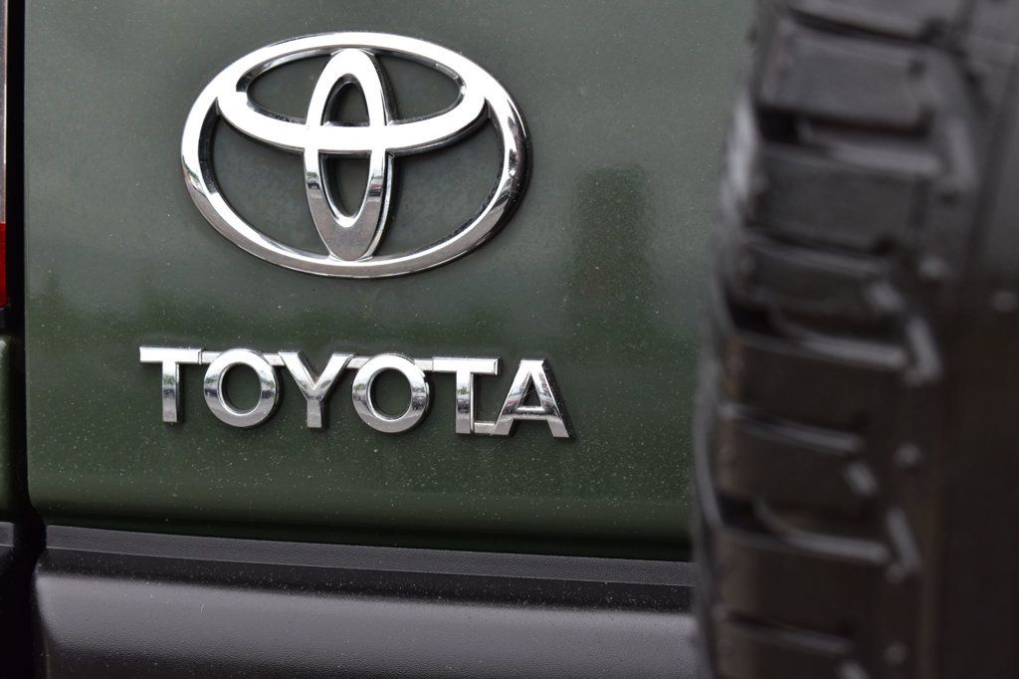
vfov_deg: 16.5
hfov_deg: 24.6
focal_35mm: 82
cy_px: 340
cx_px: 510
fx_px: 2334
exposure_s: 1/160
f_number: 9
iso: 400
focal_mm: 55
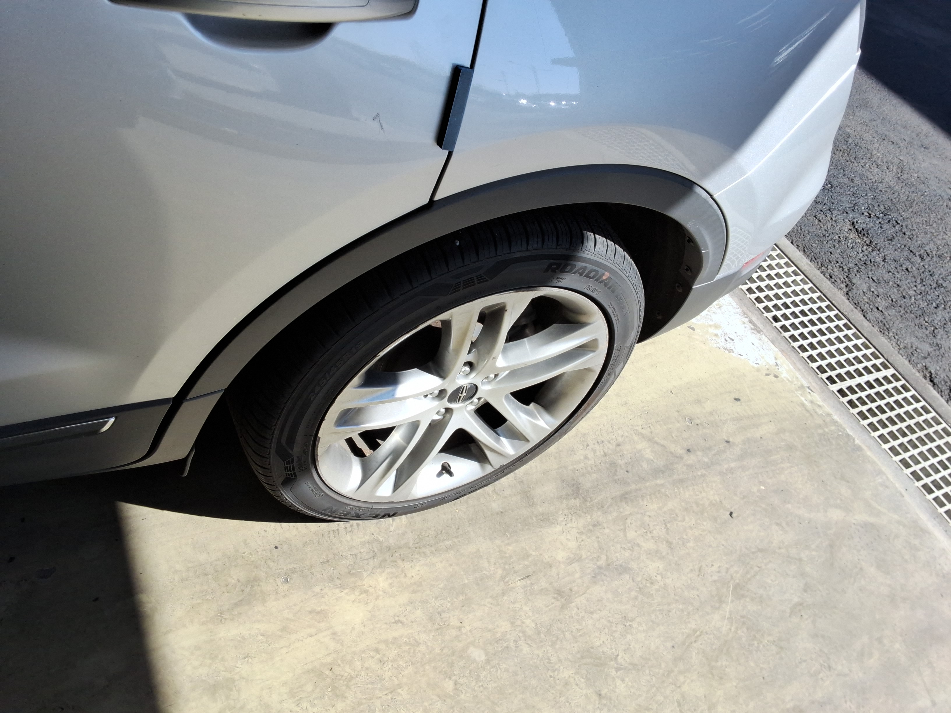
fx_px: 769
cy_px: 356
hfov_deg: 63.4
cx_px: 476
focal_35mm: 28
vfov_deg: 49.7
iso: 32
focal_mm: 2.91
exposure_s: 1/687
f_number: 1.9
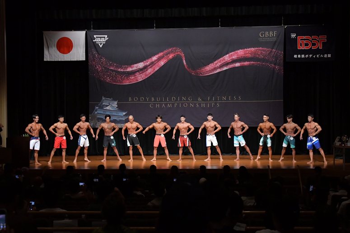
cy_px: 116
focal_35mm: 67
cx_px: 175
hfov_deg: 30.1
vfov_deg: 20.3
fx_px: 651
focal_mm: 45
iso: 5000
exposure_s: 1/400
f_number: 5.6
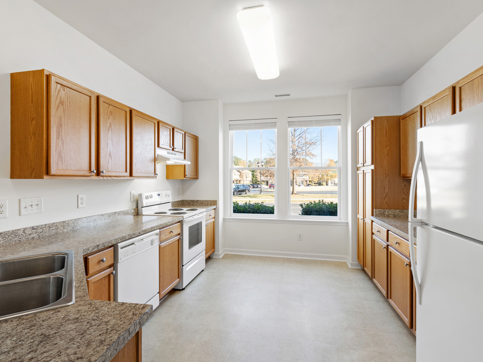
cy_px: 175
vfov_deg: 74.7
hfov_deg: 91.0
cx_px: 241
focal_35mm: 17
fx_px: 237
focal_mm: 10
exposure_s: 1/5
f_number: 8
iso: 100
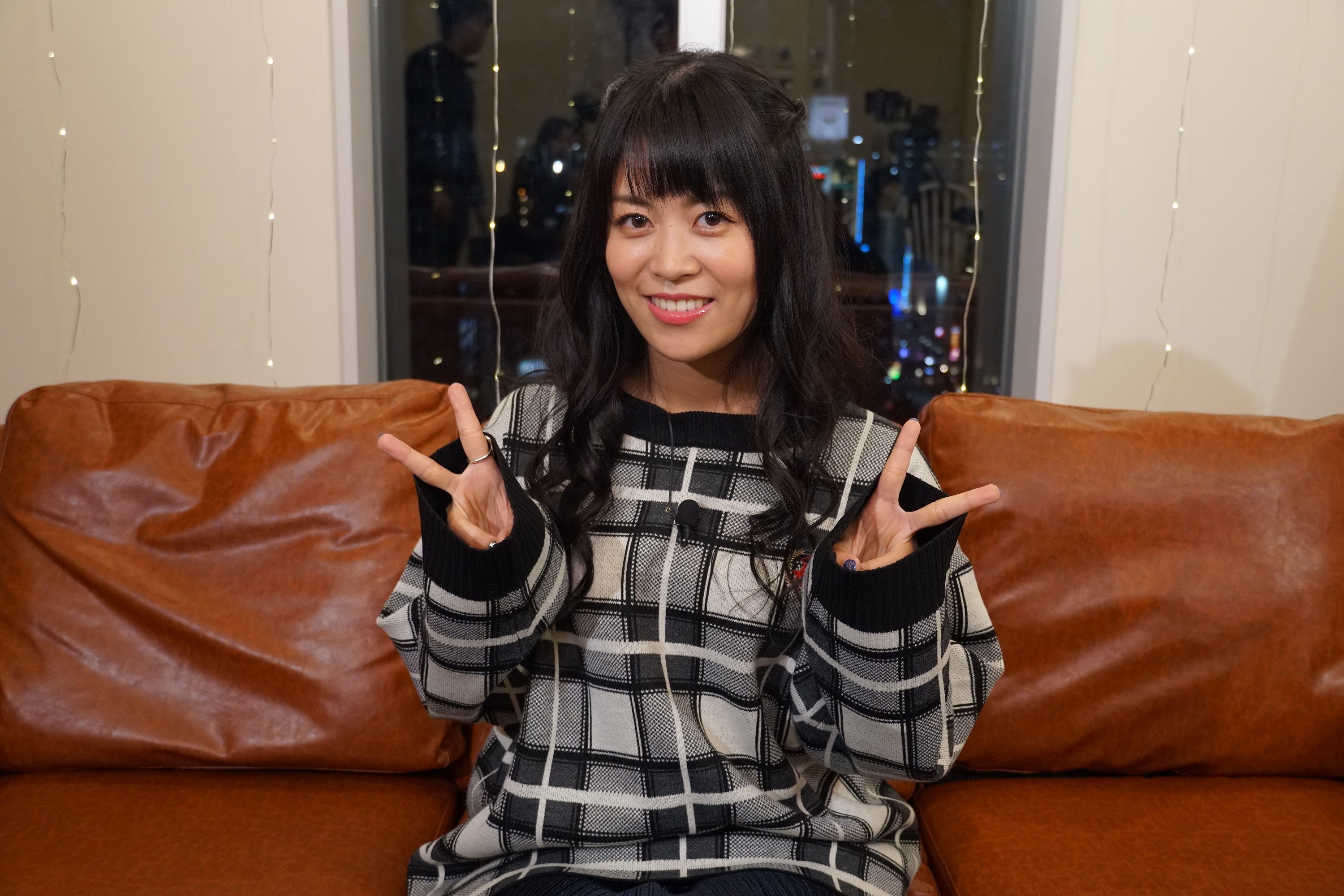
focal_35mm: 40
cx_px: 672
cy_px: 448
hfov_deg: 47.9
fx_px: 1512
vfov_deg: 33.0
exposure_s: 1/160
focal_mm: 27
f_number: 4.5
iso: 1600
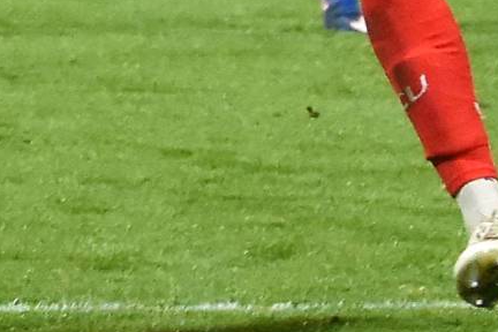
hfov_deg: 4.1
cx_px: -178
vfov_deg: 2.7
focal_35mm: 505
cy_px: -221
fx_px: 6989
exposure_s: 1/500
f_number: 2.8
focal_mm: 75
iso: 4000
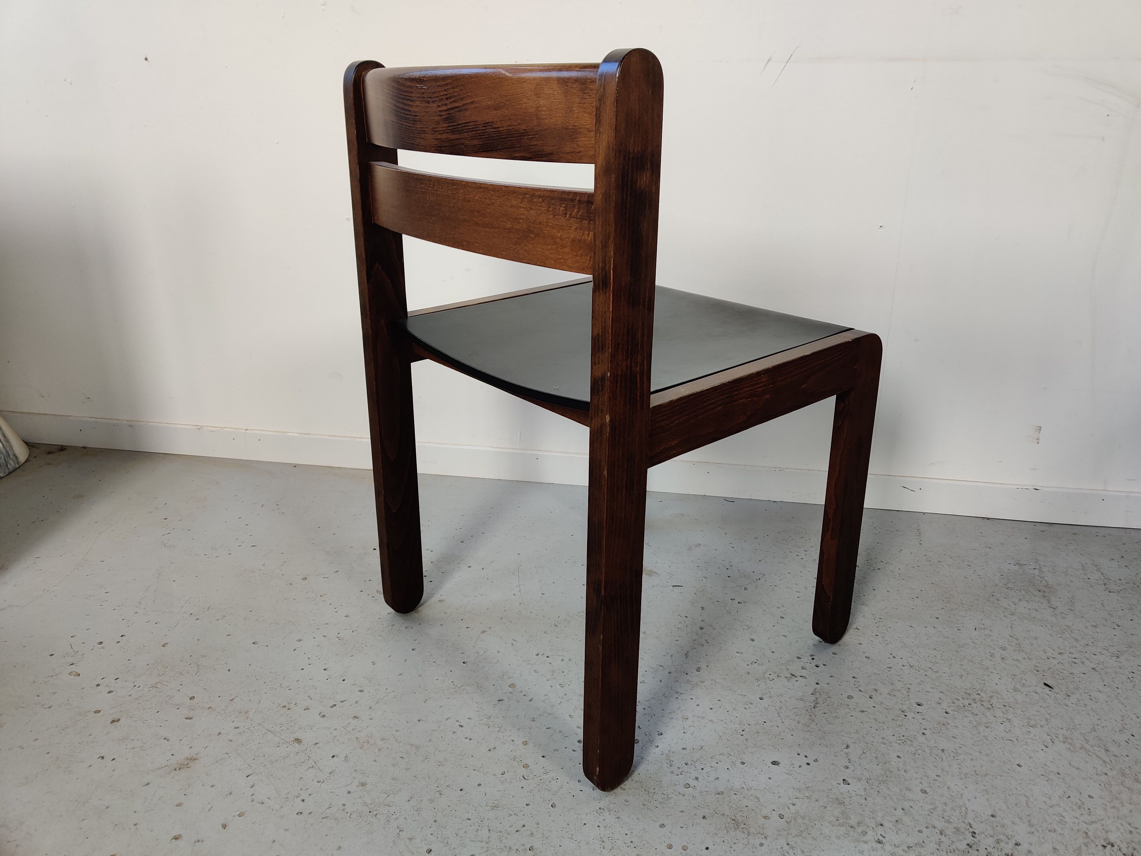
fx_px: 890
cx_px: 570
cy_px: 428
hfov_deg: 65.3
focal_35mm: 27
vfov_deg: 51.4
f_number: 1.65
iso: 160
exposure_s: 1/100
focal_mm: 4.75
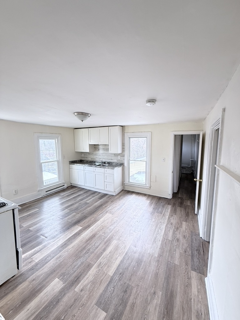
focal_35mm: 14
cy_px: 160
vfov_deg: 102.1
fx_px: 129
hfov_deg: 85.7
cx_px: 120
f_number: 2.2
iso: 250
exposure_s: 1/99
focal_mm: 2.22
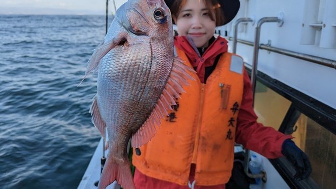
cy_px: 77
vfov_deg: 42.7
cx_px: 163
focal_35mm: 27
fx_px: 241
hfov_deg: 69.9
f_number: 1.85
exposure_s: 1/951
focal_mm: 6.81
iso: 45
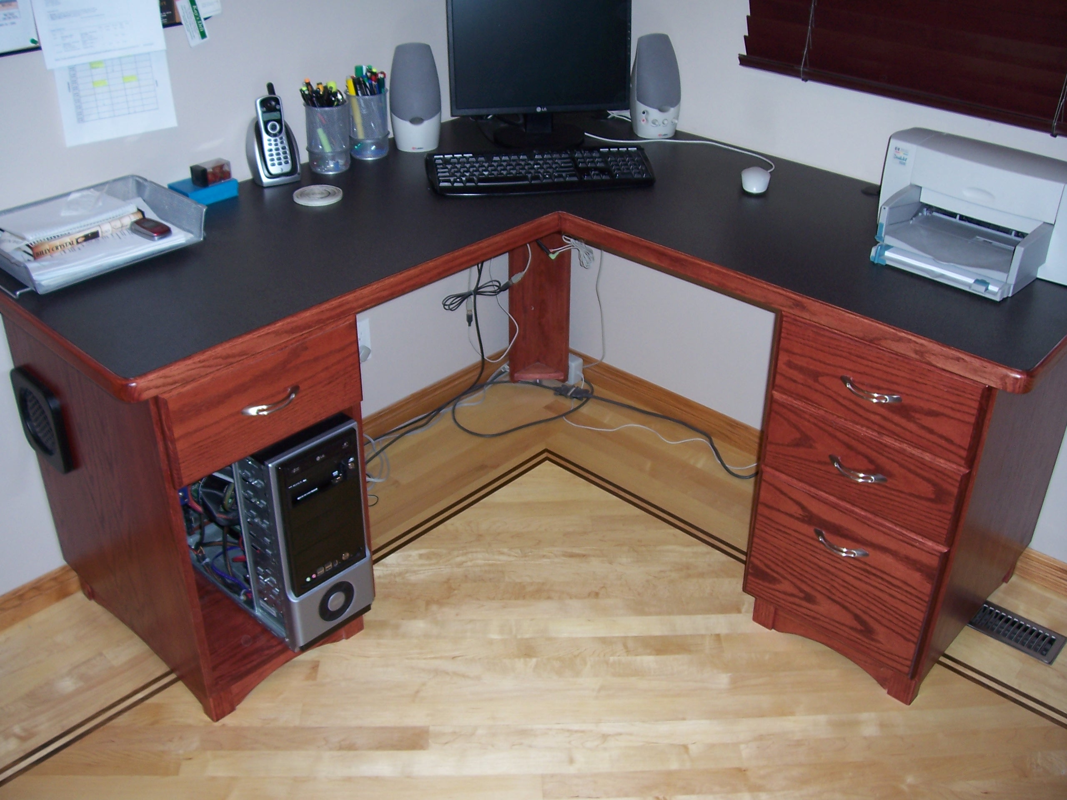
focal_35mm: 34
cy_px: 400
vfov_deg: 41.8
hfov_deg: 54.0
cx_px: 534
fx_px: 1048
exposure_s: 1/60
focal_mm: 5.6
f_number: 2.7
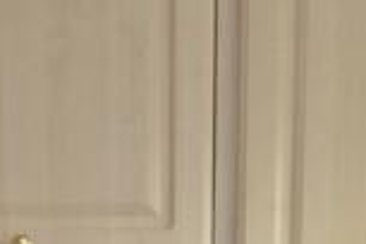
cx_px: 172
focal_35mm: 110
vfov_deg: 9.9
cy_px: 696
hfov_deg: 18.5
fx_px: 1122
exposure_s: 1/60
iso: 320
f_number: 4
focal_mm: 11
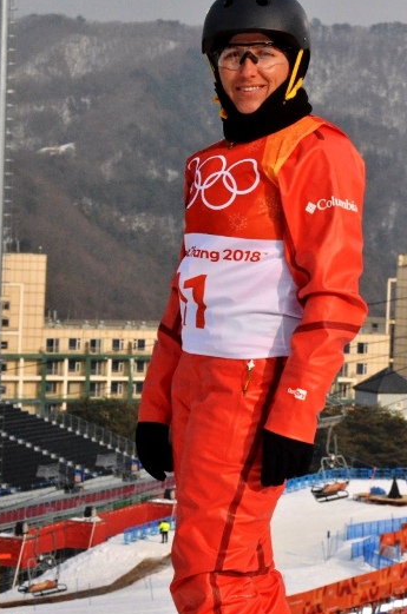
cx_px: 242
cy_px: 253
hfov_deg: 10.6
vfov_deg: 15.9
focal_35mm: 129
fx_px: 2198
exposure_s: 1/8000
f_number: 14
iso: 6400
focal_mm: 70
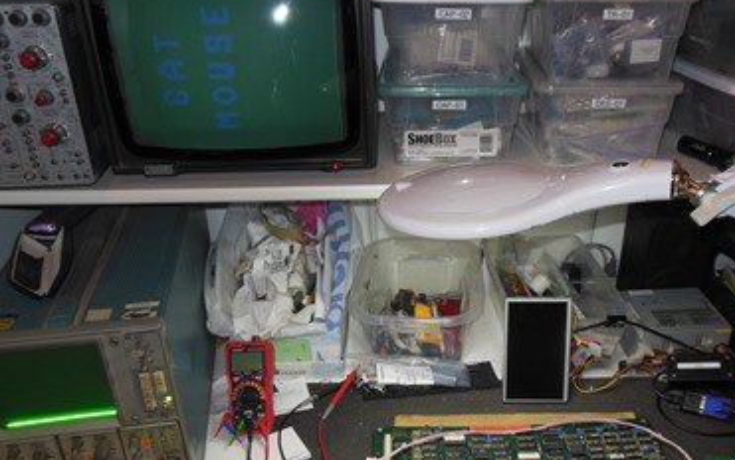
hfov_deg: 59.5
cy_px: 288
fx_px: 641
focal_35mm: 32
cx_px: 412
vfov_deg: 39.2
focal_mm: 4.5
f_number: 3.2
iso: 125
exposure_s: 1/25
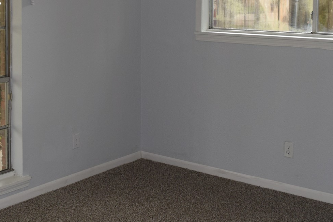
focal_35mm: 60
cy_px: 34
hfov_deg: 32.9
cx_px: 93
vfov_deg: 22.2
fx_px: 555
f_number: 5.6
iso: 360
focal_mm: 18
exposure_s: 1/125
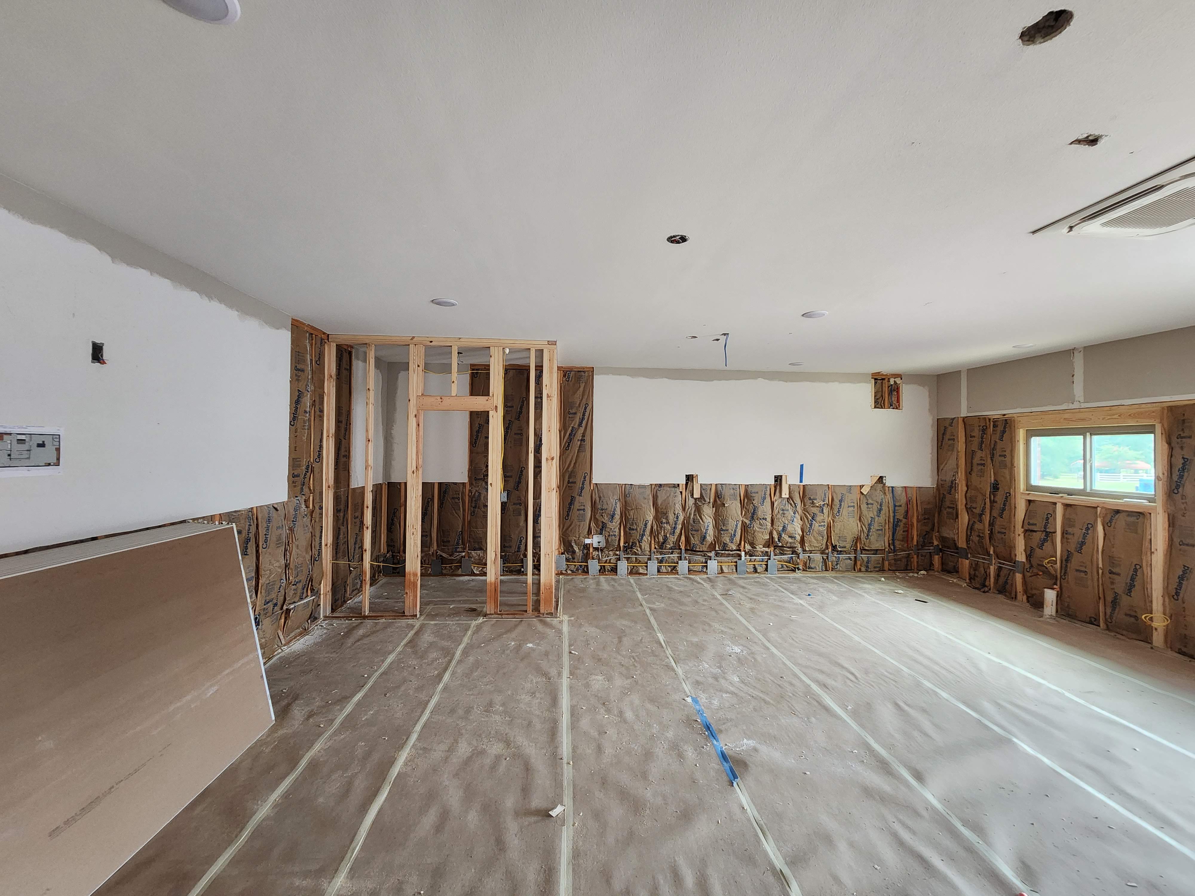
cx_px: 598
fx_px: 449
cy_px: 448
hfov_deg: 106.2
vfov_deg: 89.9
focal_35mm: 13
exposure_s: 1/60
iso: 320
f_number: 2.2
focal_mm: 2.2
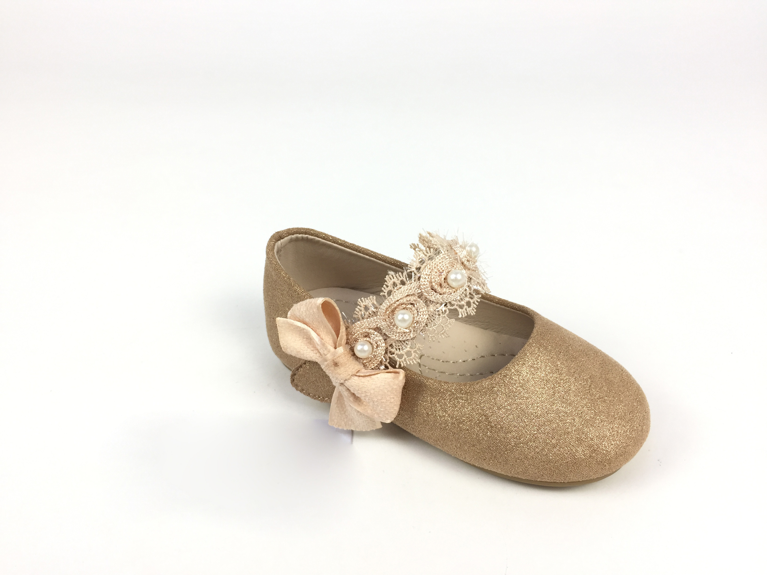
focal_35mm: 29
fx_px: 643
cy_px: 288
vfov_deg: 48.2
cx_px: 384
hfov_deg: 61.7
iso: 40
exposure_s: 1/50
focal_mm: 4.15
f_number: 2.2
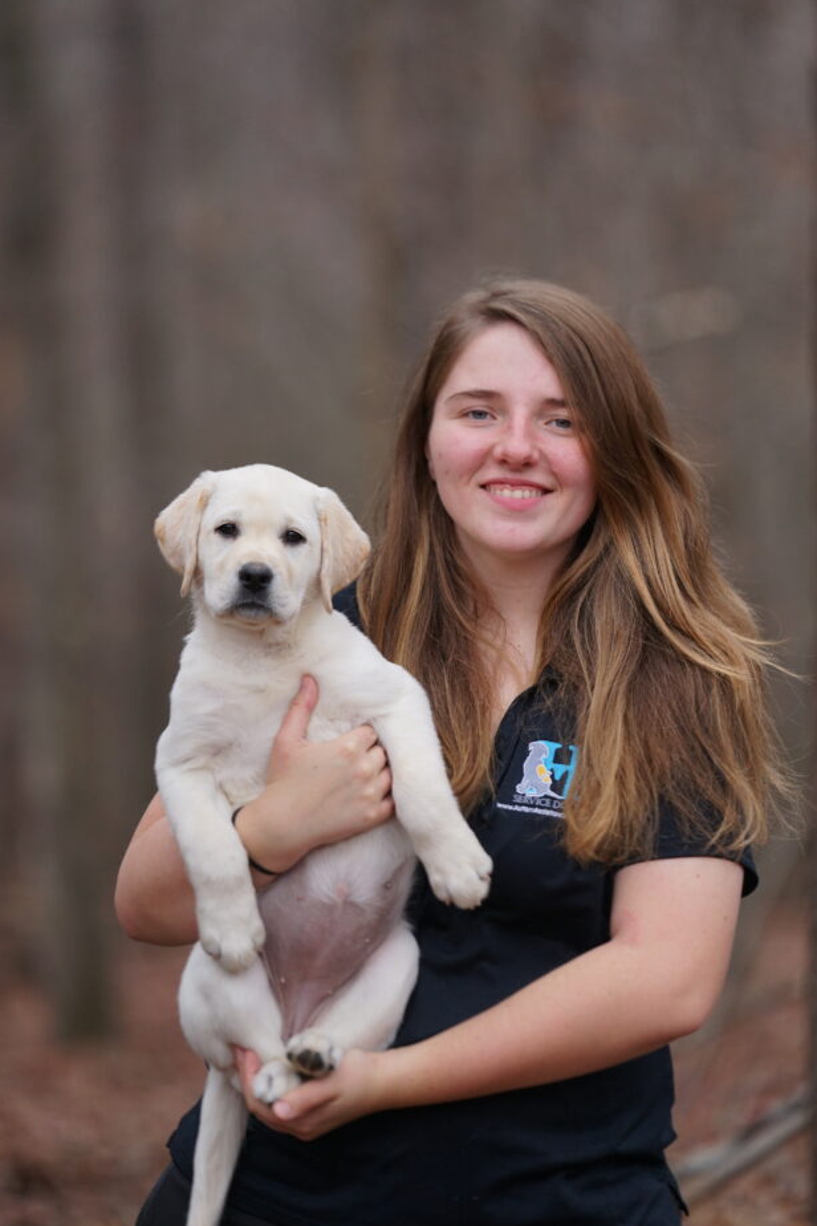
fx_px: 6638
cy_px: 556
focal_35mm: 195
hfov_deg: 7.0
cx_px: 444
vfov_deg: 10.5
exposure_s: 1/800
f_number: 2.8
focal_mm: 176
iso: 400
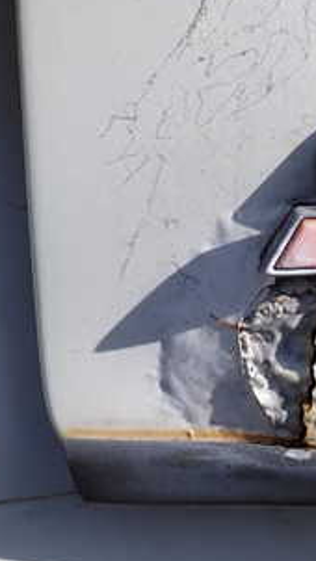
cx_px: 357
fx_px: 968
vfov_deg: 32.3
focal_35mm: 65
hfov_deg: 17.8
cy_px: 245
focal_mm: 5.4
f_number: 9
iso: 100
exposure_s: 1/160
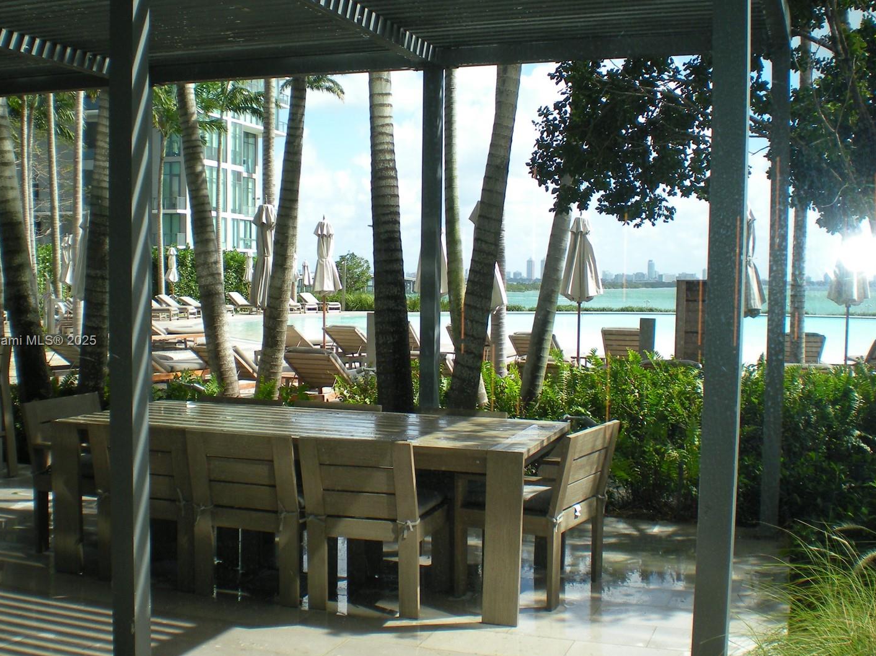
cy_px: 342
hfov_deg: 43.8
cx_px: 394
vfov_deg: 33.6
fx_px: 1088
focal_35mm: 43
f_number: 4.6
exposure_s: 1/296
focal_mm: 6.3
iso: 89
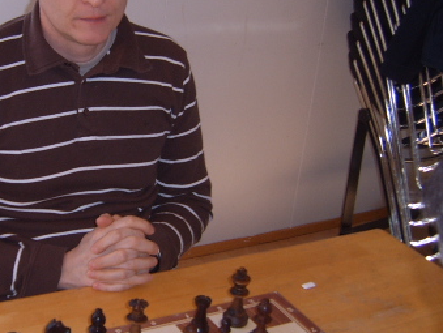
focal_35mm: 66
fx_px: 846
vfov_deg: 22.3
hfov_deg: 28.6
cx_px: 77
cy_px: 149
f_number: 2.8
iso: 50
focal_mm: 5.8
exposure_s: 1/45
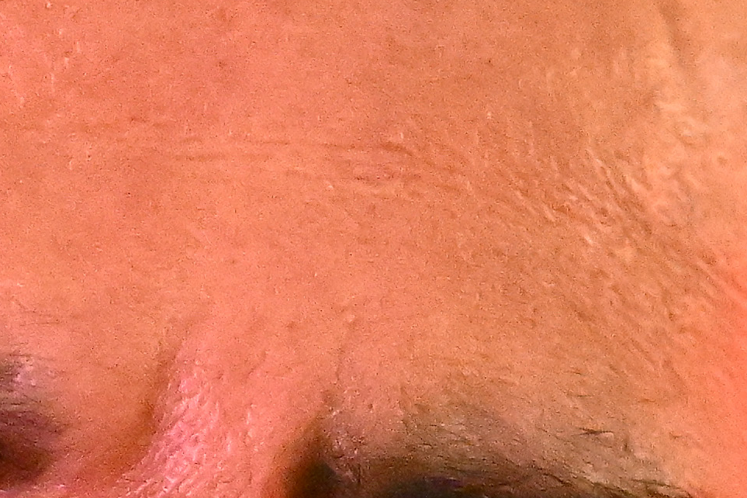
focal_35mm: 1131
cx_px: -61
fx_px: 23466
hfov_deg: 1.8
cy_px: 978
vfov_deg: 1.2
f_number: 1.8
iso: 22800
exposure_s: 1/640
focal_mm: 135
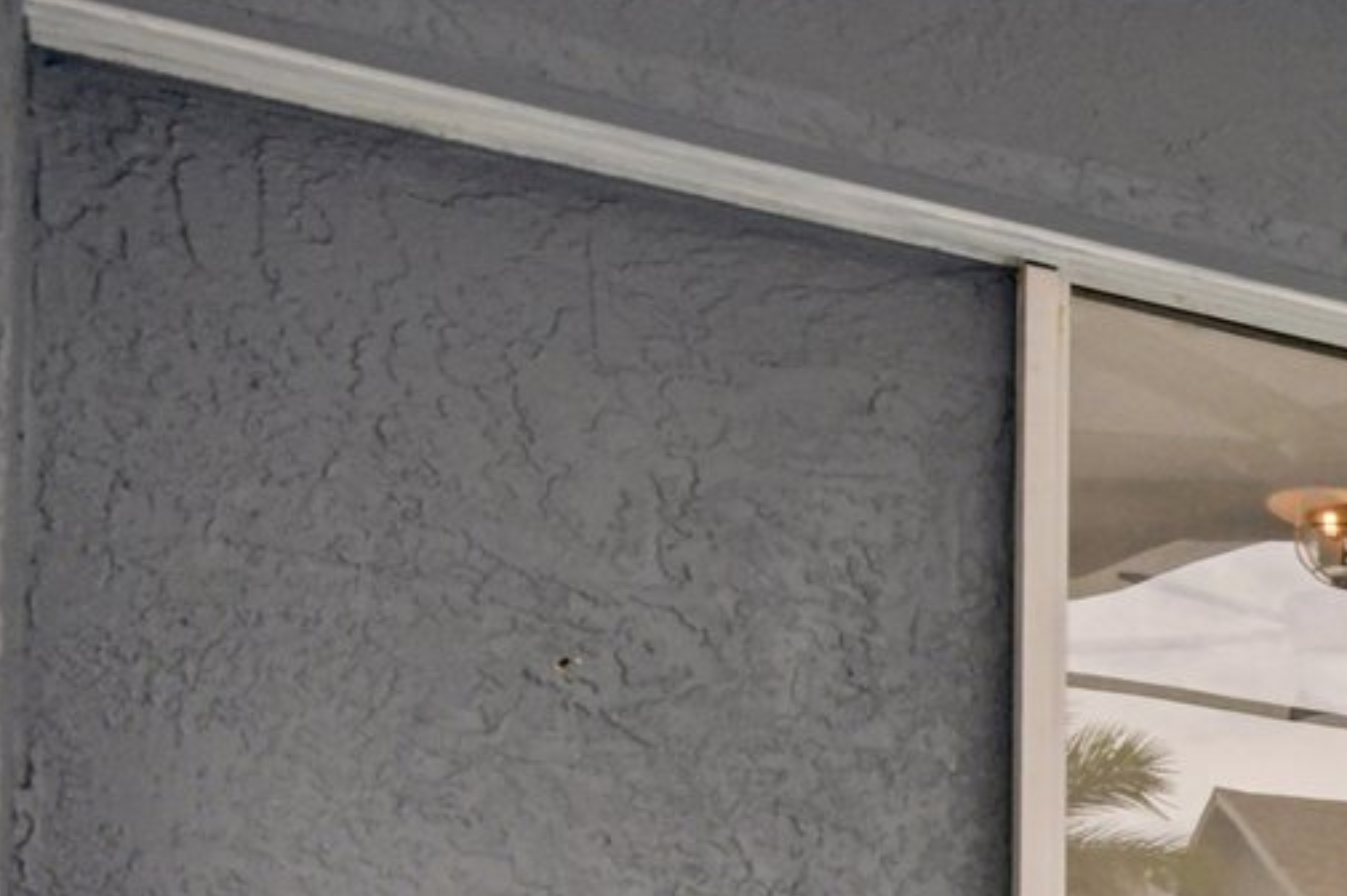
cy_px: 1316
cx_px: 2446
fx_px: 2580
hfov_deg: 20.4
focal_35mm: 69
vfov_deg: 17.8
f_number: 8
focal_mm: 17
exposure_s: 1/200
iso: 400
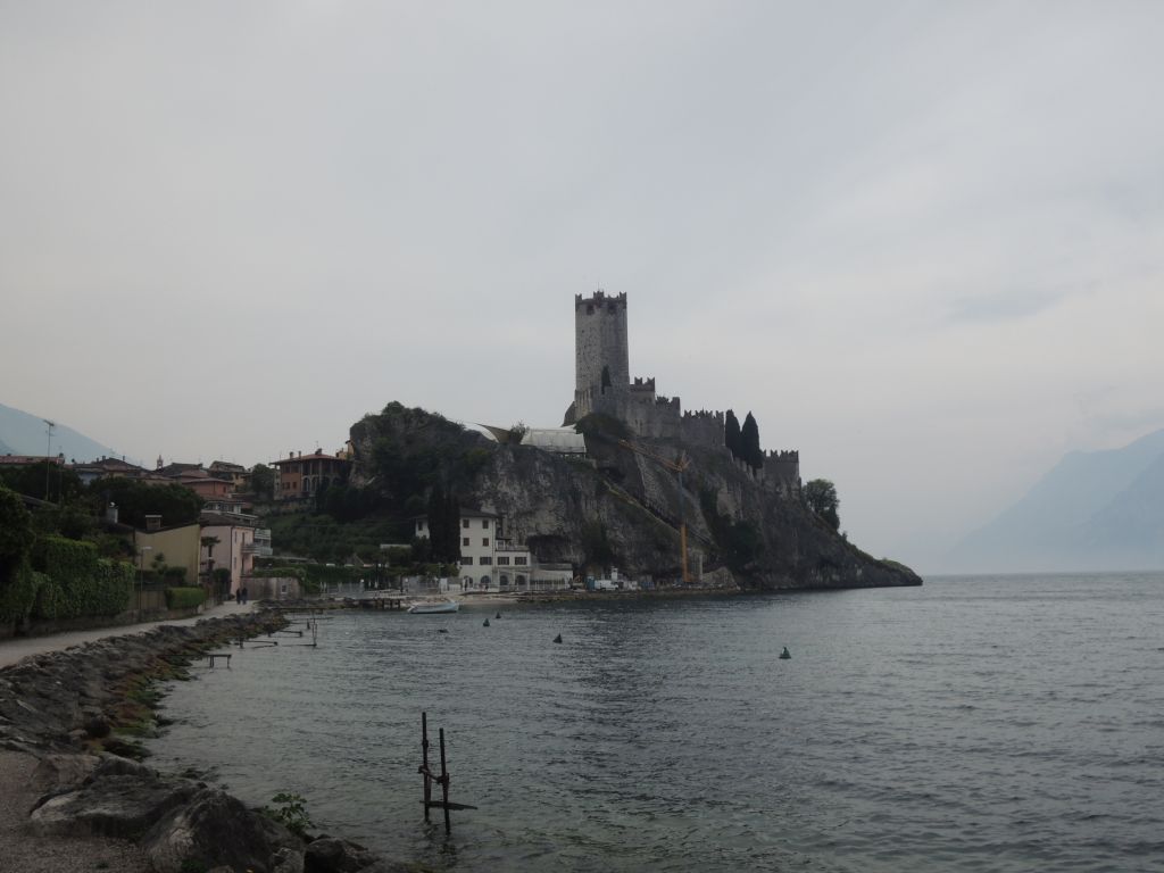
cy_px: 436
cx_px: 582
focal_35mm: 35
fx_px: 1177
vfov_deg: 40.7
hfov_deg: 52.6
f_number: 4
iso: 100
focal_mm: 6.3
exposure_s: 1/1250
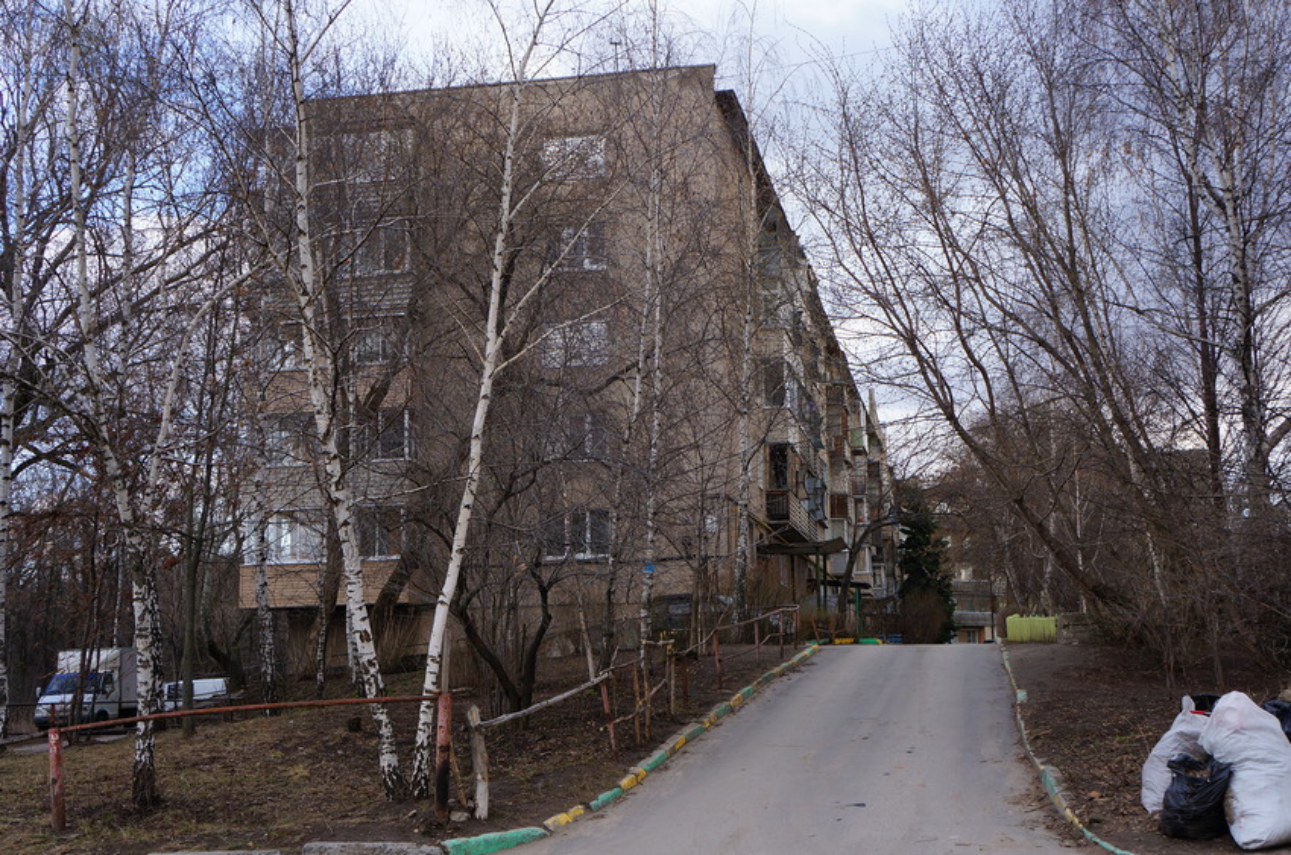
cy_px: 428
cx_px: 646
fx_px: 1503
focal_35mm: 42
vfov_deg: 31.8
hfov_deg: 46.5
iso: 100
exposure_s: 1/80
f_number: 5.6
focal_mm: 28
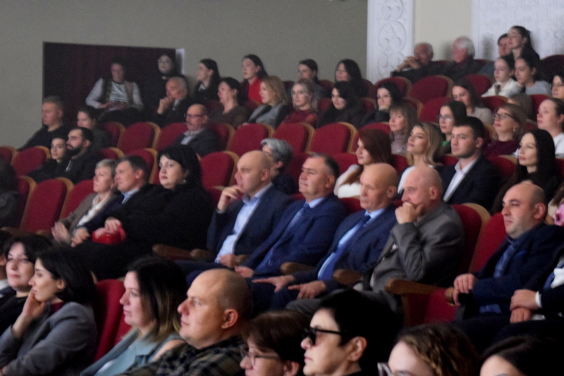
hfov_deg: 24.6
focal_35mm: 82
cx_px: 282
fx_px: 1292
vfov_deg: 16.5
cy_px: 188
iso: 6400
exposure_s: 1/5
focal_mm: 55
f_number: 5.6
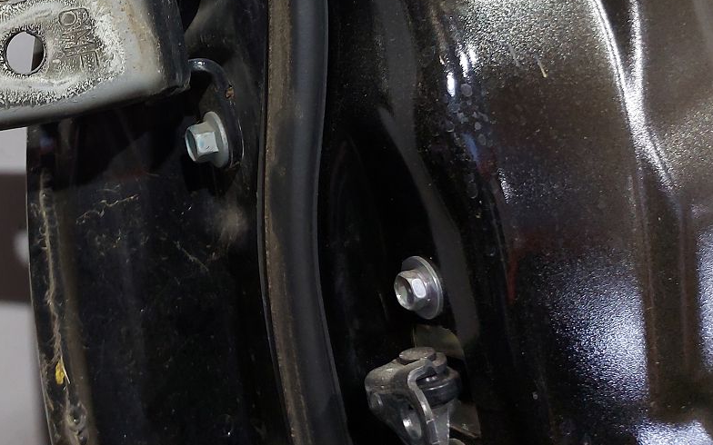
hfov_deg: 42.9
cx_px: 175
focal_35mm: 45
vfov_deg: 26.7
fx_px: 874
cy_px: -21
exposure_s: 1/50
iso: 200
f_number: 1.8
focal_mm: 5.23
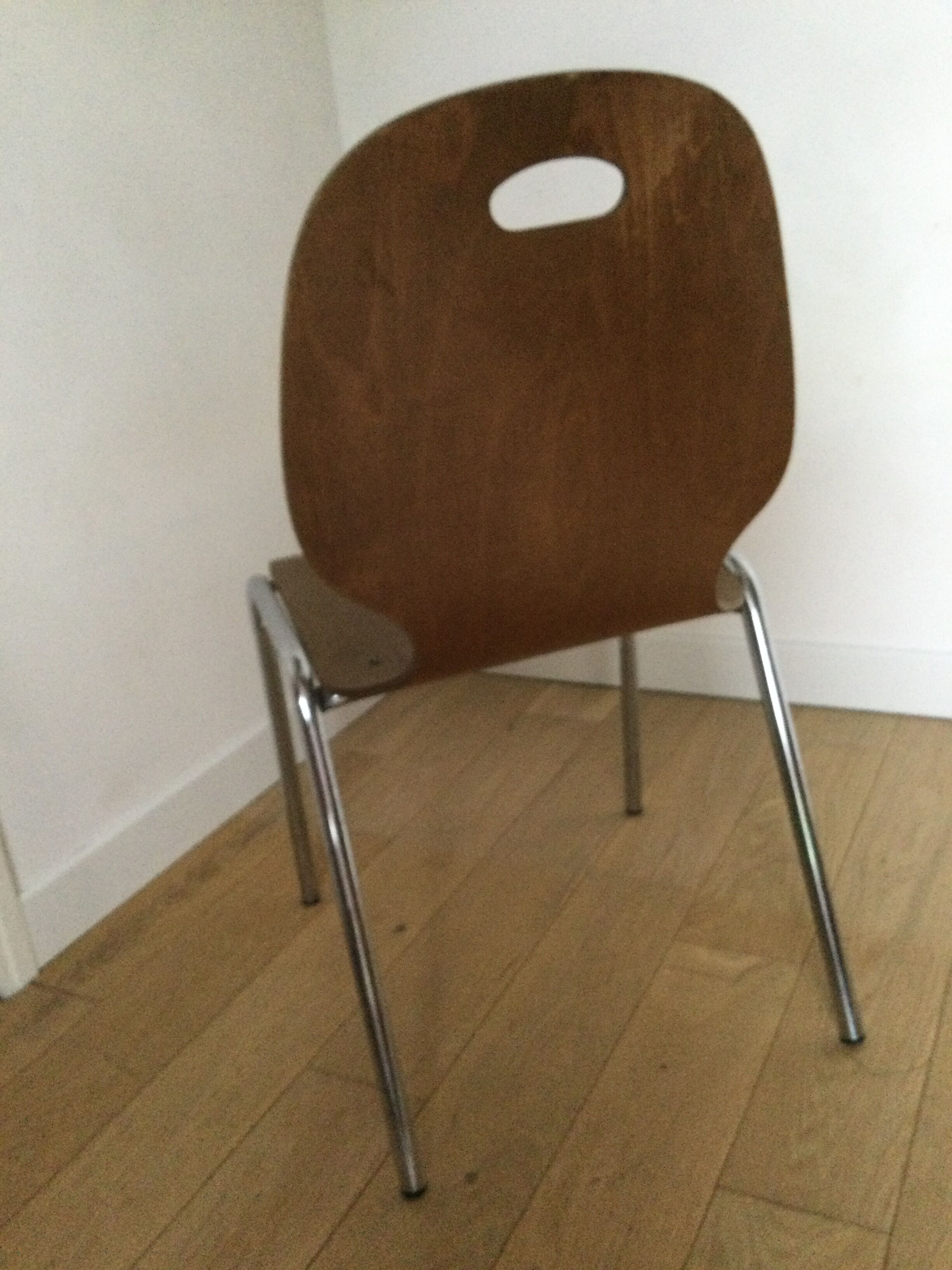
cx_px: 476
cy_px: 635
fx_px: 1137
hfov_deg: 45.4
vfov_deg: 58.4
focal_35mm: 31
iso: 200
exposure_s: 1/17
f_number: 2.4
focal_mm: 3.3
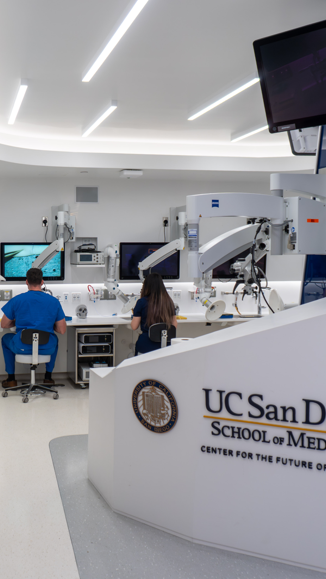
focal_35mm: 38
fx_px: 584
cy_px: 289
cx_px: 54
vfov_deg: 52.8
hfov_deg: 30.3
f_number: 3.5
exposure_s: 1/125
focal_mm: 16
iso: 160
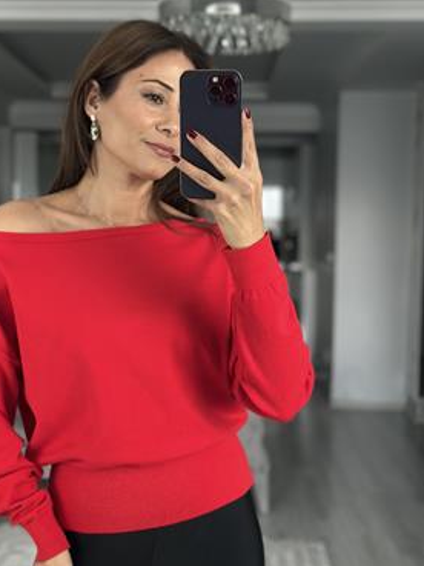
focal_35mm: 66
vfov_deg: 29.4
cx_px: 137
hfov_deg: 22.2
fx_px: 1078
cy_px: 309
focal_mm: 6.86
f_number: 1.78
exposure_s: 1/35
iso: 400
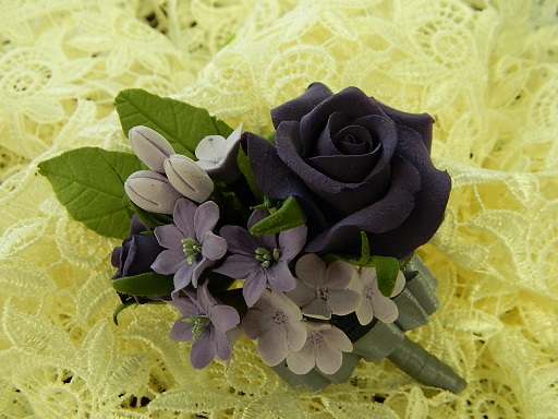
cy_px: 210
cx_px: 279
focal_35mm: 41
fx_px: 661
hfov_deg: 45.8
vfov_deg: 35.1
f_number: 3.5
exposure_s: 1/15
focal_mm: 7.3
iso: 400
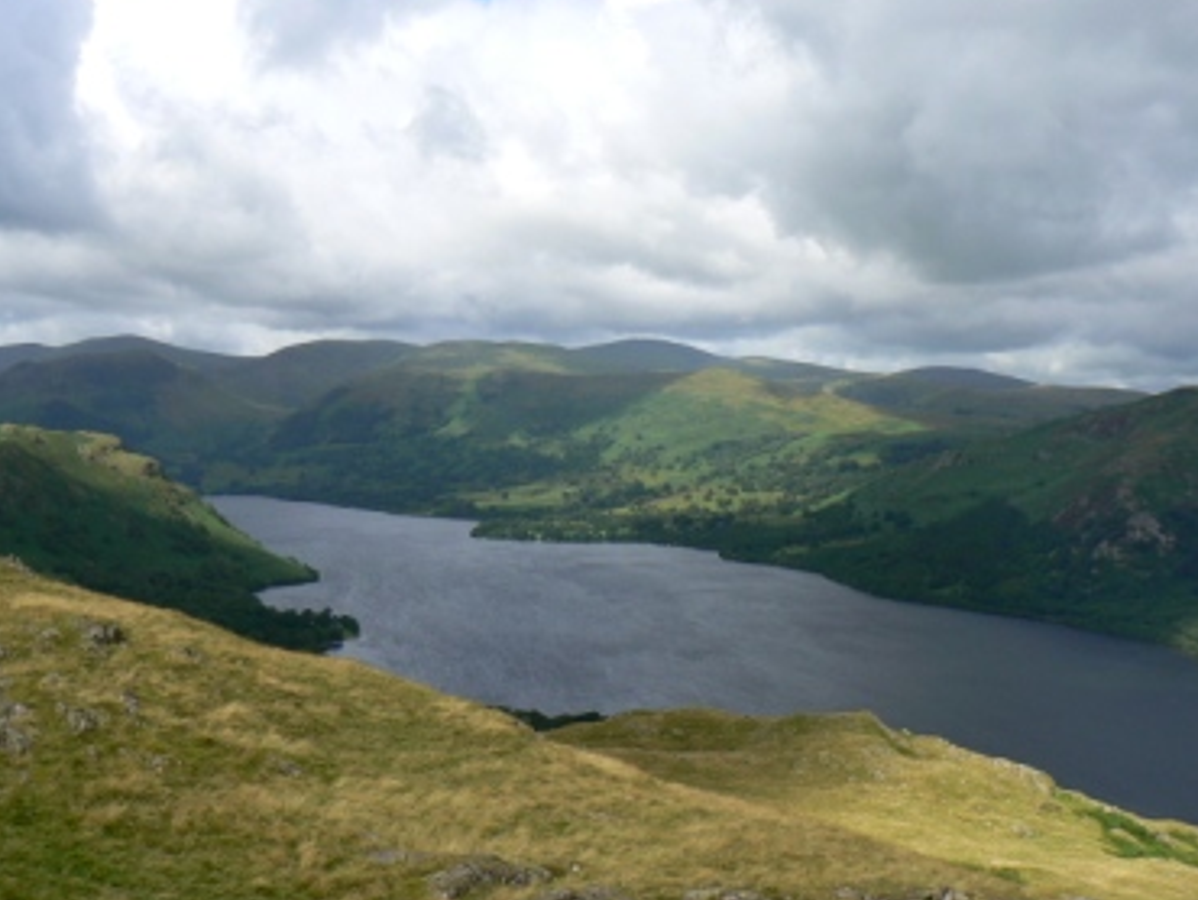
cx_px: 560
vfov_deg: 34.4
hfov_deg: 44.7
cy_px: 476
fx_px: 1454
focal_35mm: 42
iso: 80
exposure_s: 1/400
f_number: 6.3
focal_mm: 6
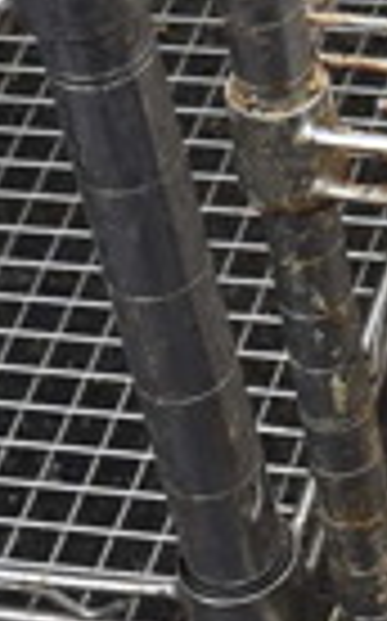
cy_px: -403
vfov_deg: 10.0
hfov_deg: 6.3
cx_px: 774
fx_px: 3416
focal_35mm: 202
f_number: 5.6
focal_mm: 20
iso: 220
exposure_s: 1/125
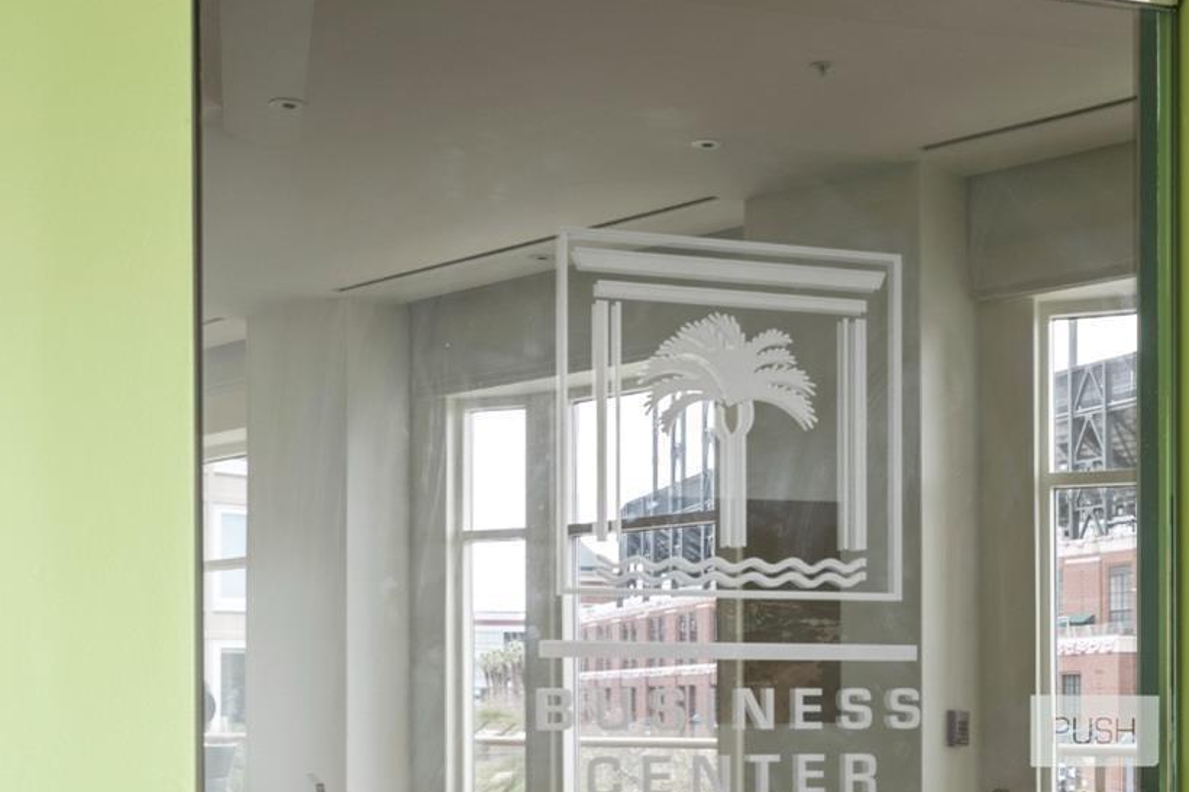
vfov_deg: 24.9
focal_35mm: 53
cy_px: 692
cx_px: 786
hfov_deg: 37.2
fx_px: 1750
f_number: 8
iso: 800
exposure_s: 1/8
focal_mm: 29
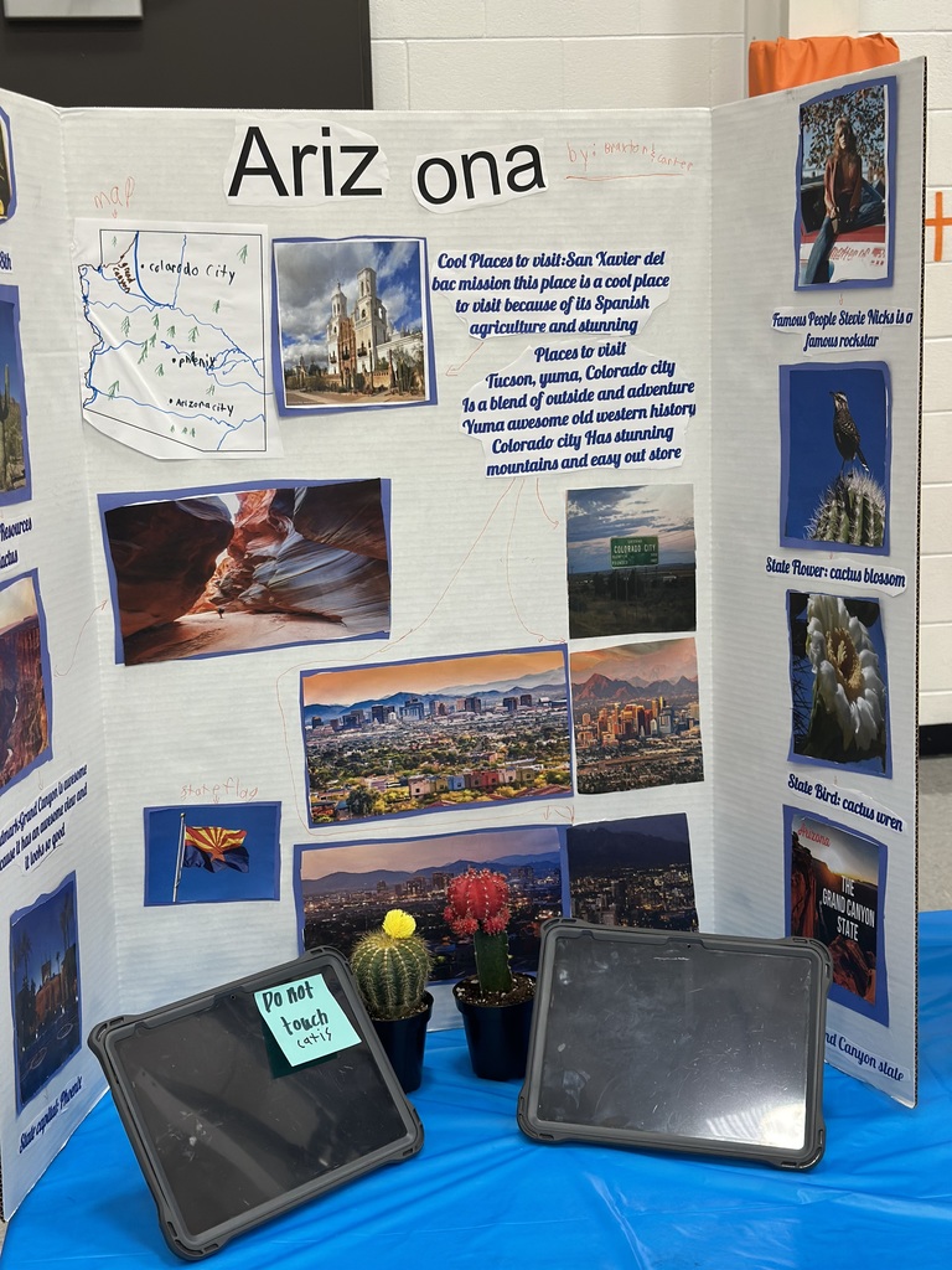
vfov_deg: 39.7
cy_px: 635
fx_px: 1760
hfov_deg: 30.3
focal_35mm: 48
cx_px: 476
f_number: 1.78
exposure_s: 1/120
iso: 160
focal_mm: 6.86
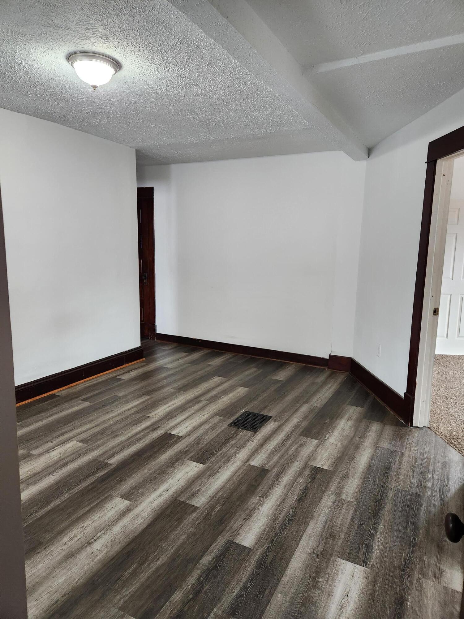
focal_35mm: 23
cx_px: 232
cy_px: 310
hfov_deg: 58.9
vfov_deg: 73.9
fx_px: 411
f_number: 1.8
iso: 400
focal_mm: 5.4
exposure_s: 1/120
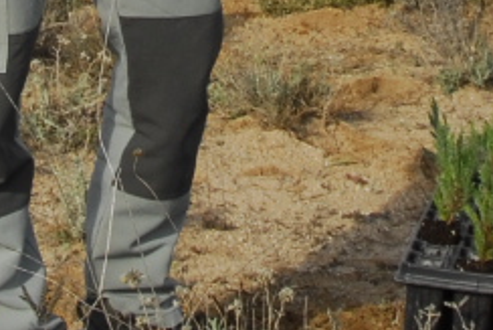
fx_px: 3590
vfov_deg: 5.2
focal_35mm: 262
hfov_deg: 7.9
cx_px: 257
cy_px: -298
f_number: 7.1
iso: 100
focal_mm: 22
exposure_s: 1/200
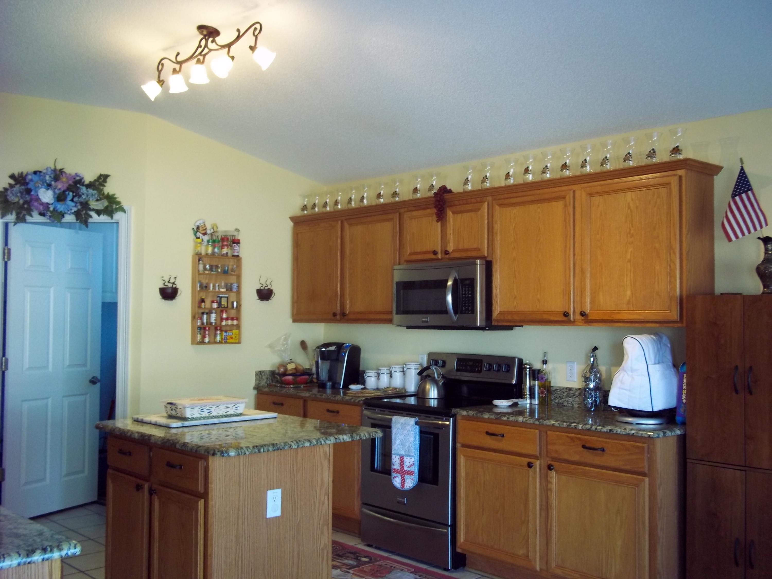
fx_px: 803
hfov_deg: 51.4
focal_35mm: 36
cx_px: 386
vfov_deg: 39.7
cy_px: 290
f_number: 3.1
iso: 160
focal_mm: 6.5
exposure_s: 1/20
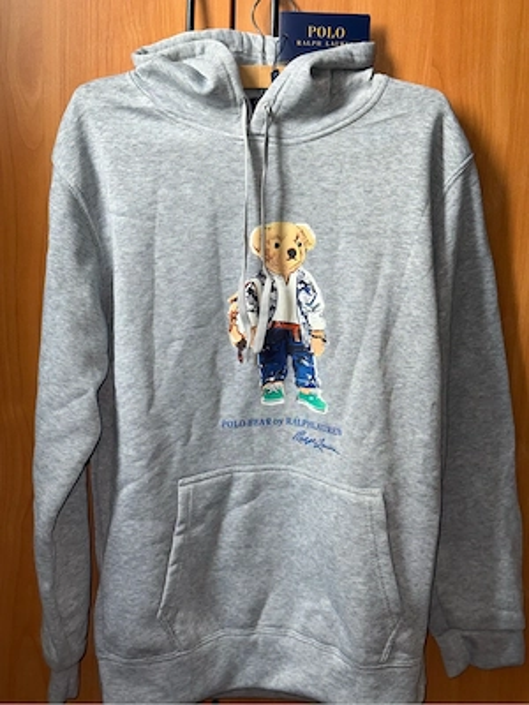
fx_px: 978
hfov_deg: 30.3
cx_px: 264
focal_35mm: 48
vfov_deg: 39.7
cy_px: 352
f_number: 1.78
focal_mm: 6.76
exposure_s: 1/109
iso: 125
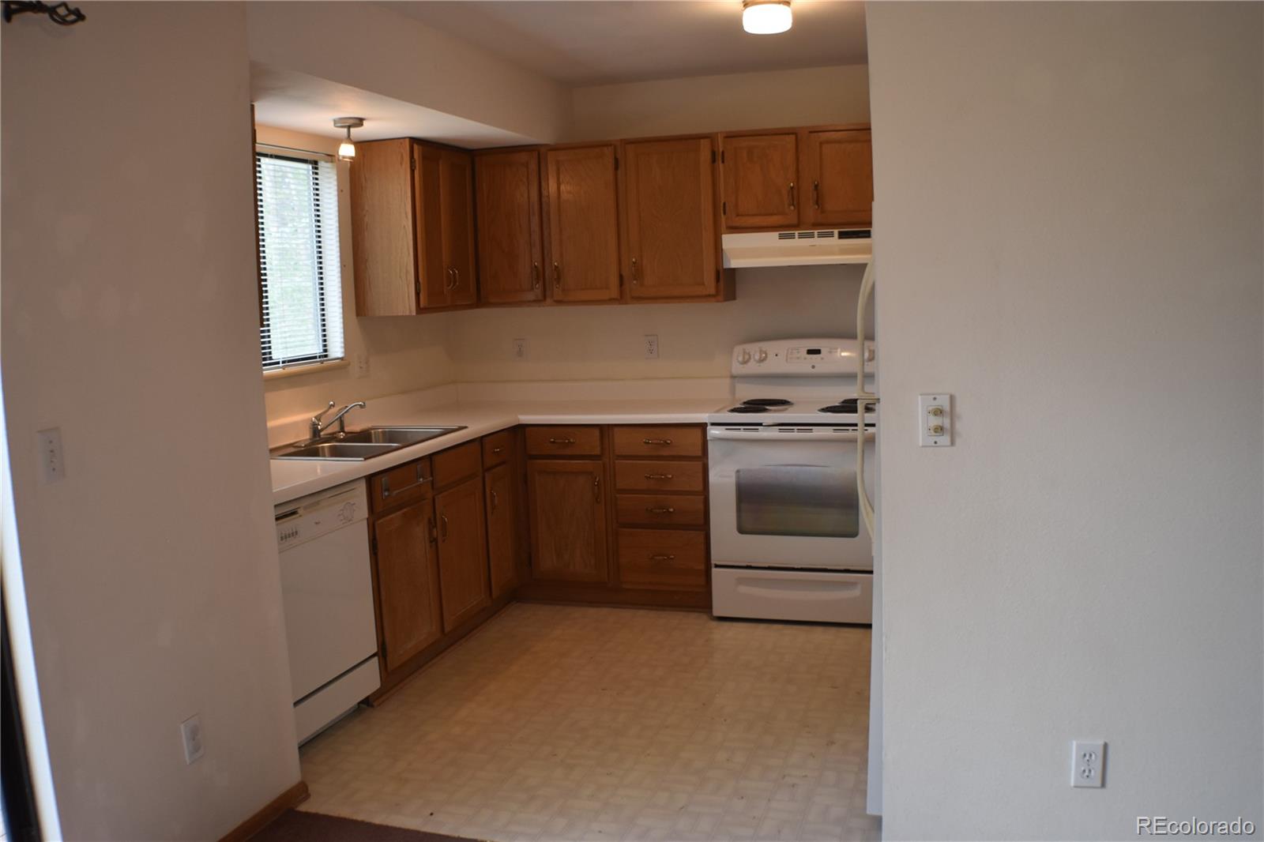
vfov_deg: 31.9
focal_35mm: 42
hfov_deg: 46.4
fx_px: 1474
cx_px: 632
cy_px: 421
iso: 560
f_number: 4.2
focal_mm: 28
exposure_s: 1/60
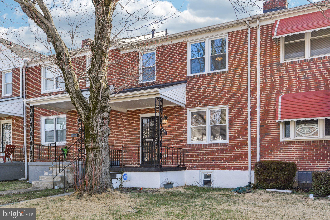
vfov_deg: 37.8
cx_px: 165
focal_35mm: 35
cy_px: 110
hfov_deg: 54.4
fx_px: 321
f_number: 8
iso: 400
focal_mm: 35
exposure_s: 1/640
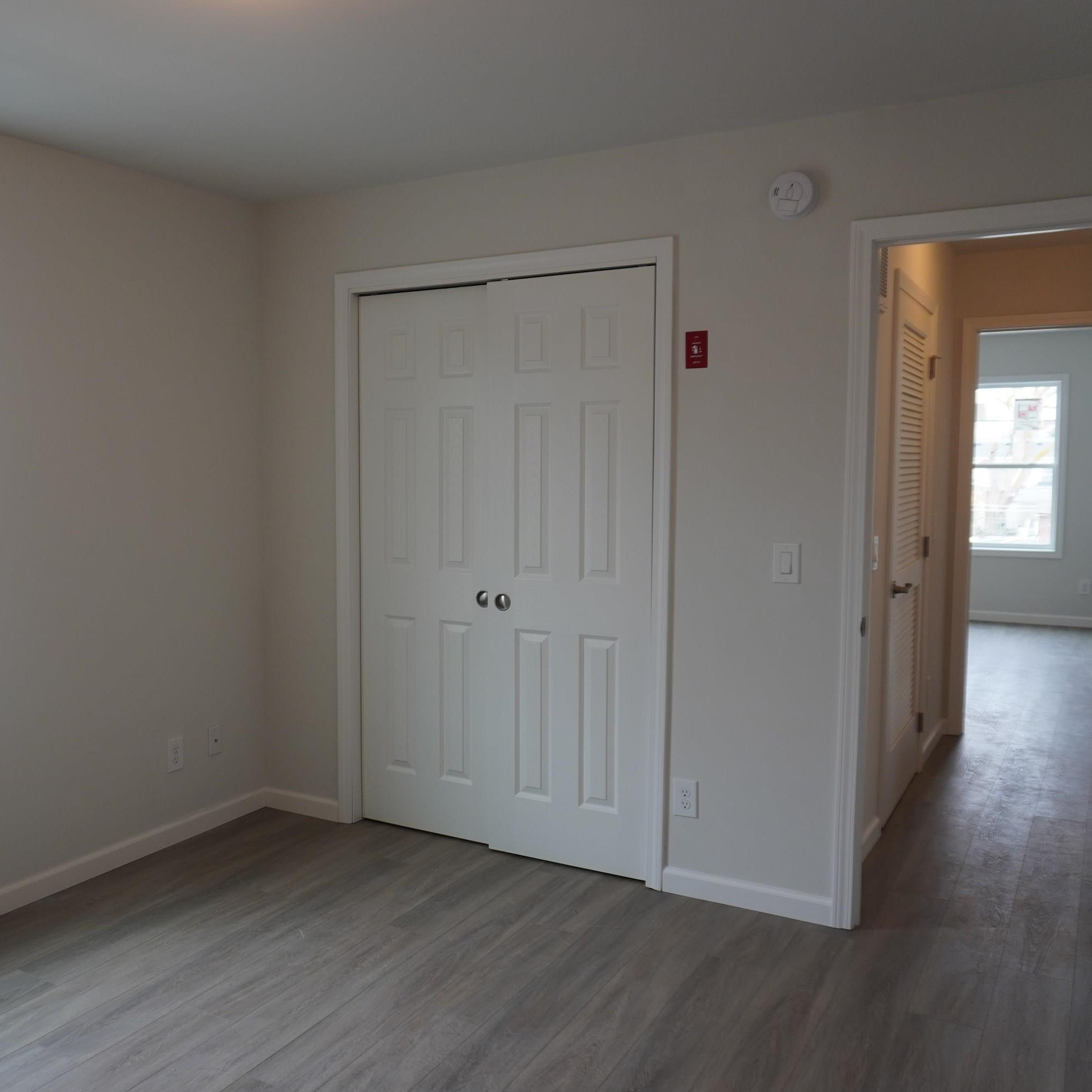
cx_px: 400
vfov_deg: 52.5
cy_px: 552
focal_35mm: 31
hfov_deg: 51.9
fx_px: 1106
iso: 250
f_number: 4
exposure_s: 1/60
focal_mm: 16
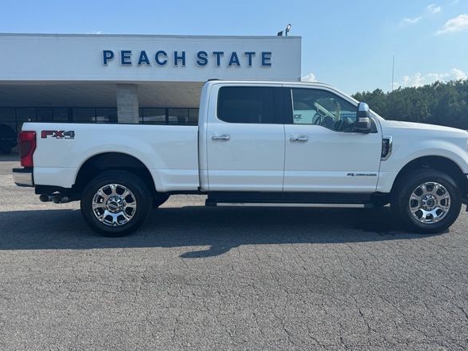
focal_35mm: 26
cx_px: 243
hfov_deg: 67.3
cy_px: 165
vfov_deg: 53.0
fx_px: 351
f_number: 1.78
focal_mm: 6.76
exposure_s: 1/4310
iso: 80
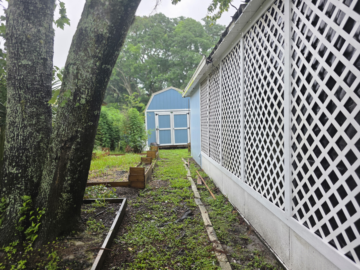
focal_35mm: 23
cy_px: 135
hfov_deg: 73.9
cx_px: 180
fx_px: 239
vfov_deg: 58.9
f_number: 1.7
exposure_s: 1/359
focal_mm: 6.3
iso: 100
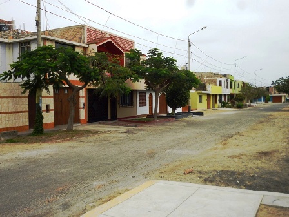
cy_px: 108
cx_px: 144
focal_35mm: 36
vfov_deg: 39.7
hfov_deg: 51.4
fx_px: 301
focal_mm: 6.4
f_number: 3.5
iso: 100
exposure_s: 1/500
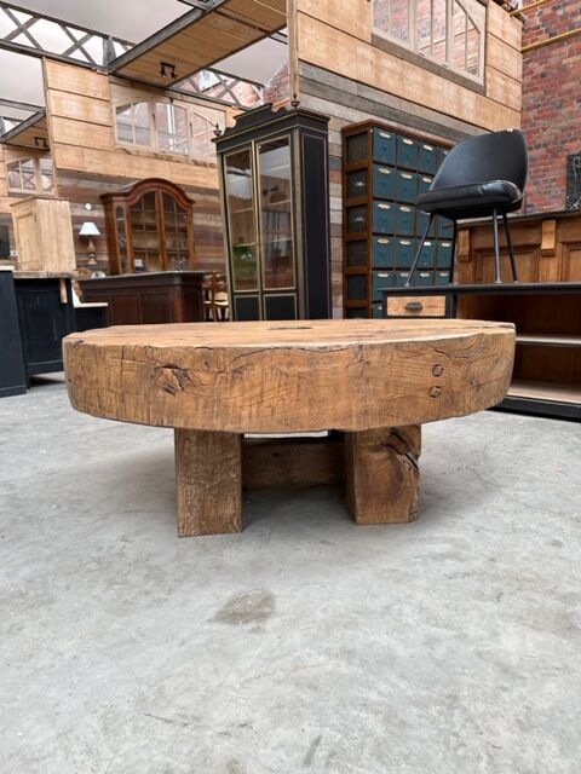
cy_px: 387
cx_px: 290
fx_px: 537
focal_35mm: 24
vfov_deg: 71.6
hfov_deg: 56.8
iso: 64
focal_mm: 6.86
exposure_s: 1/124
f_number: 1.78
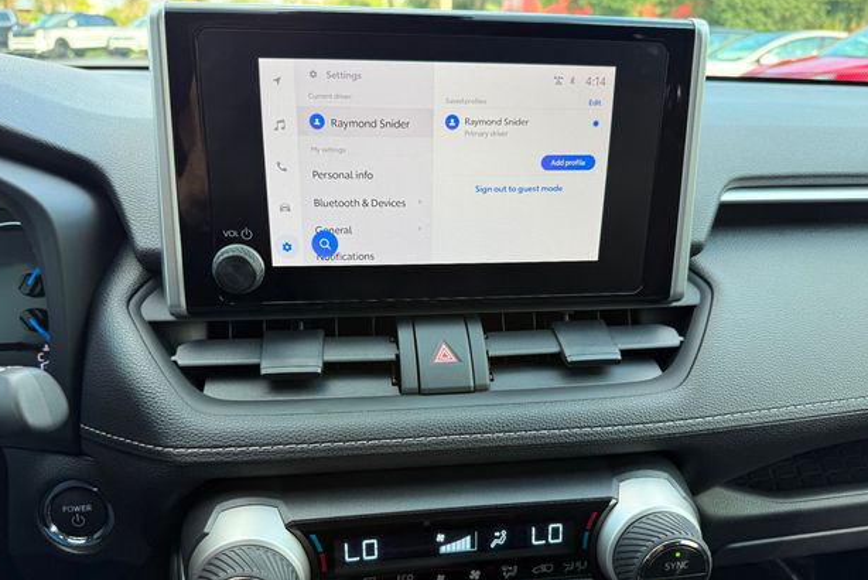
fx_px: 627
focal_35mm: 26
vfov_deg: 49.4
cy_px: 331
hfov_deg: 69.4
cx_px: 430
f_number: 1.78
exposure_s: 1/137
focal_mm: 6.76
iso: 50
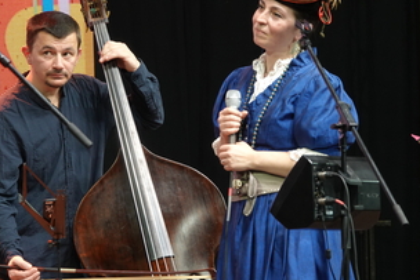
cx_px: 216
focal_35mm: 332
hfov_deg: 6.2
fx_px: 3875
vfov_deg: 4.1
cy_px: 118
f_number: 4
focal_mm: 93.9
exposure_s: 1/80
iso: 800
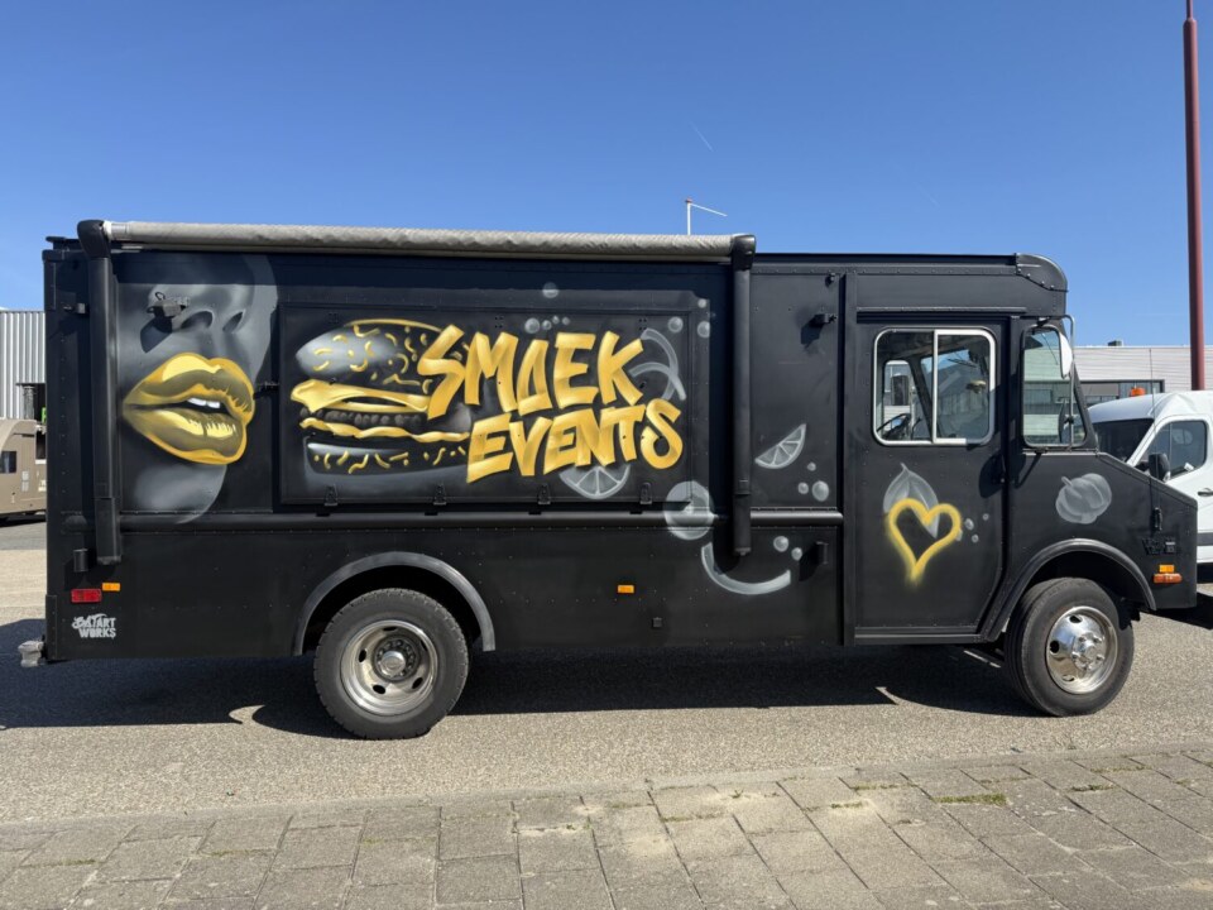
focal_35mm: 24
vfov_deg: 56.8
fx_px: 841
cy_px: 455
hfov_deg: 71.6
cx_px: 606
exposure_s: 1/2703
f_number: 1.78
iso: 80
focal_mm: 6.76
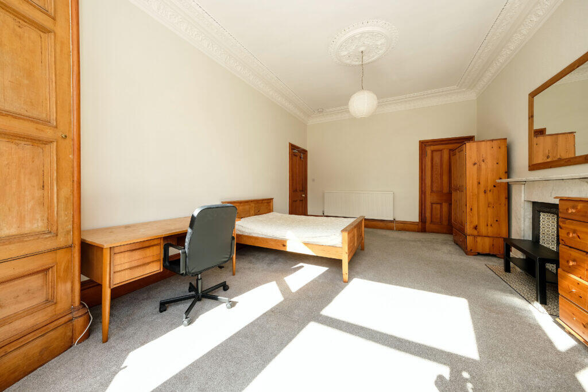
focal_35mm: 12
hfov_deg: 112.6
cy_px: 196
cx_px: 294
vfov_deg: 90.0
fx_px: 196
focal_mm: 8
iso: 200
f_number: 5.6
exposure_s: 1/60
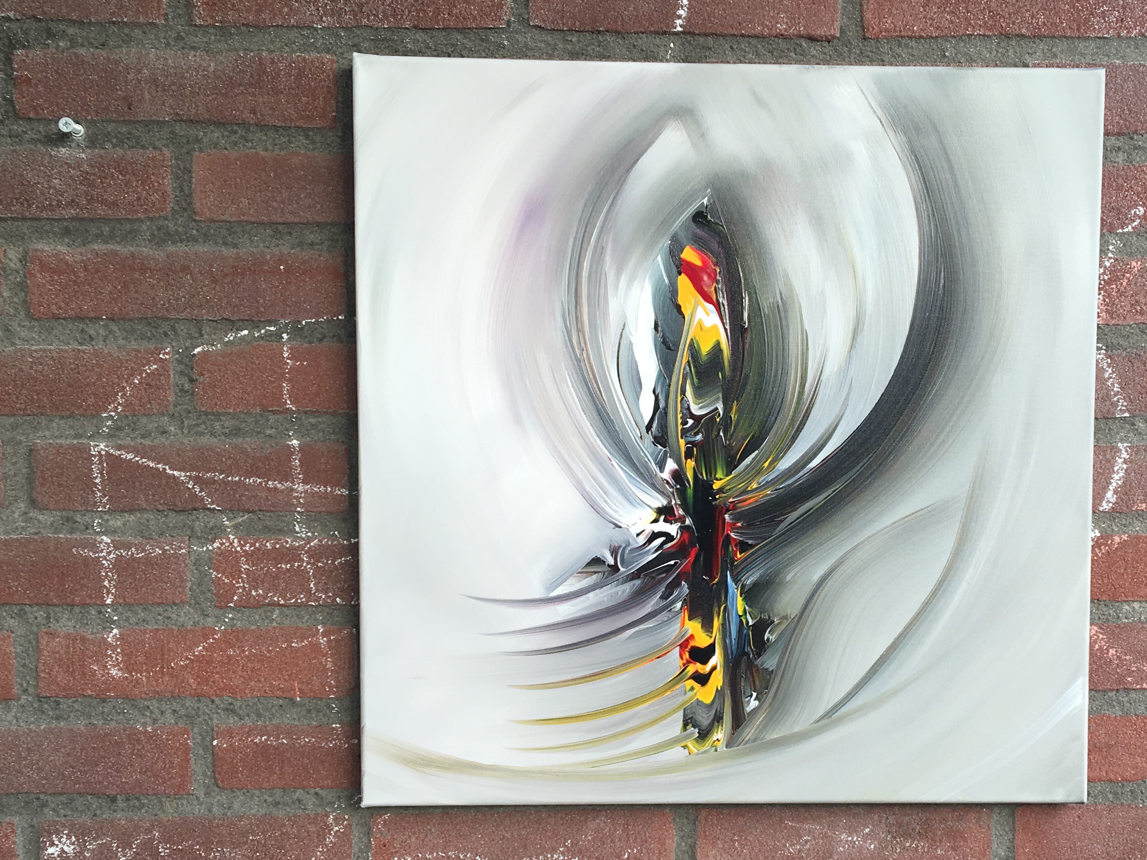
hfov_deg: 41.0
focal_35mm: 46
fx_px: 1524
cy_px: 536
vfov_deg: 31.4
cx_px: 710
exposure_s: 1/103
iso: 25
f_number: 2.2
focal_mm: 4.15
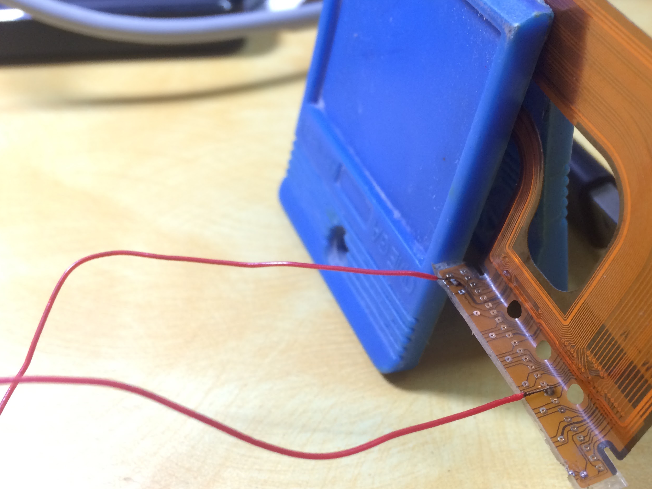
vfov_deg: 37.5
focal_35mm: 38
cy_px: 308
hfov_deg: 48.7
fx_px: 716
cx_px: 384
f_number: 2.2
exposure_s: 1/33
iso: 125
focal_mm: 4.15
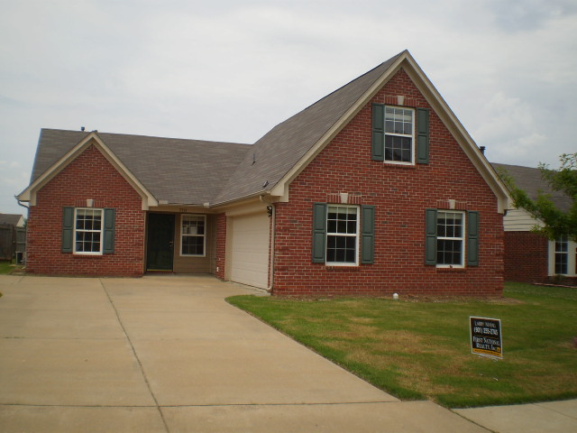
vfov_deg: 39.7
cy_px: 216
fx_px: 600
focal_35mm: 36
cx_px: 288
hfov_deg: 51.4
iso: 64
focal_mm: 6.3
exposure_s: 1/1600
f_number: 4.6
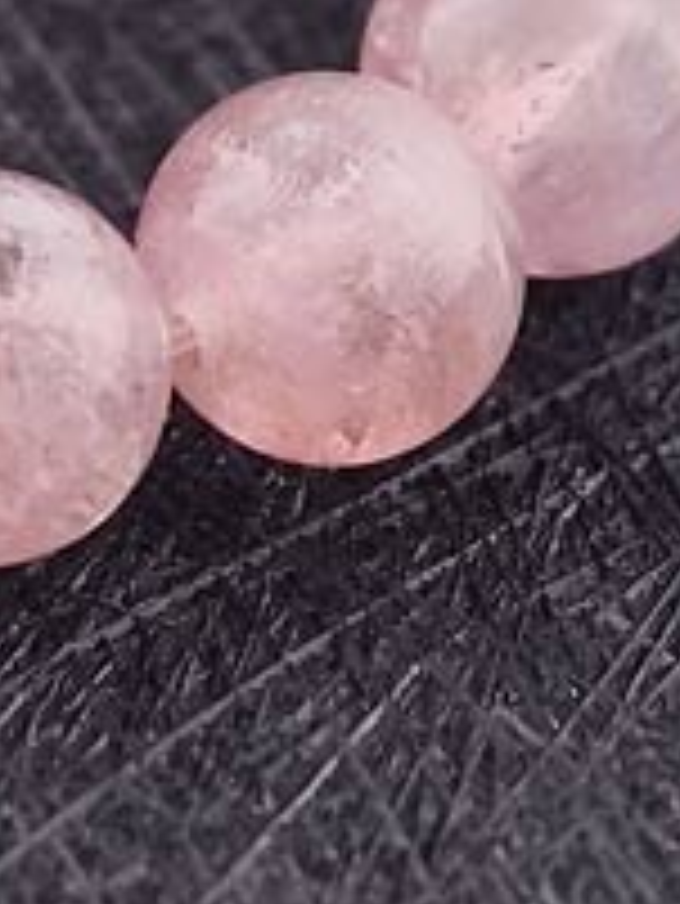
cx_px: -482
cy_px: -1014
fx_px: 12768
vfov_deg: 4.0
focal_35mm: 488
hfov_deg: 3.0
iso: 125
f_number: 2.67
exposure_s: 1/160
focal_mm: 22.48
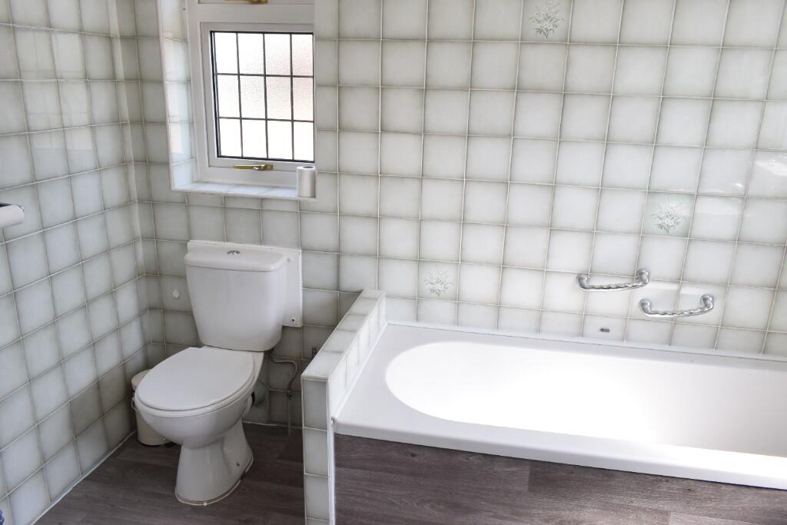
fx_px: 590
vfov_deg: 47.9
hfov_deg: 67.4
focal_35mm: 27
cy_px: 262
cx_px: 394
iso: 800
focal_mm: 18
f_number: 8
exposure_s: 1/100
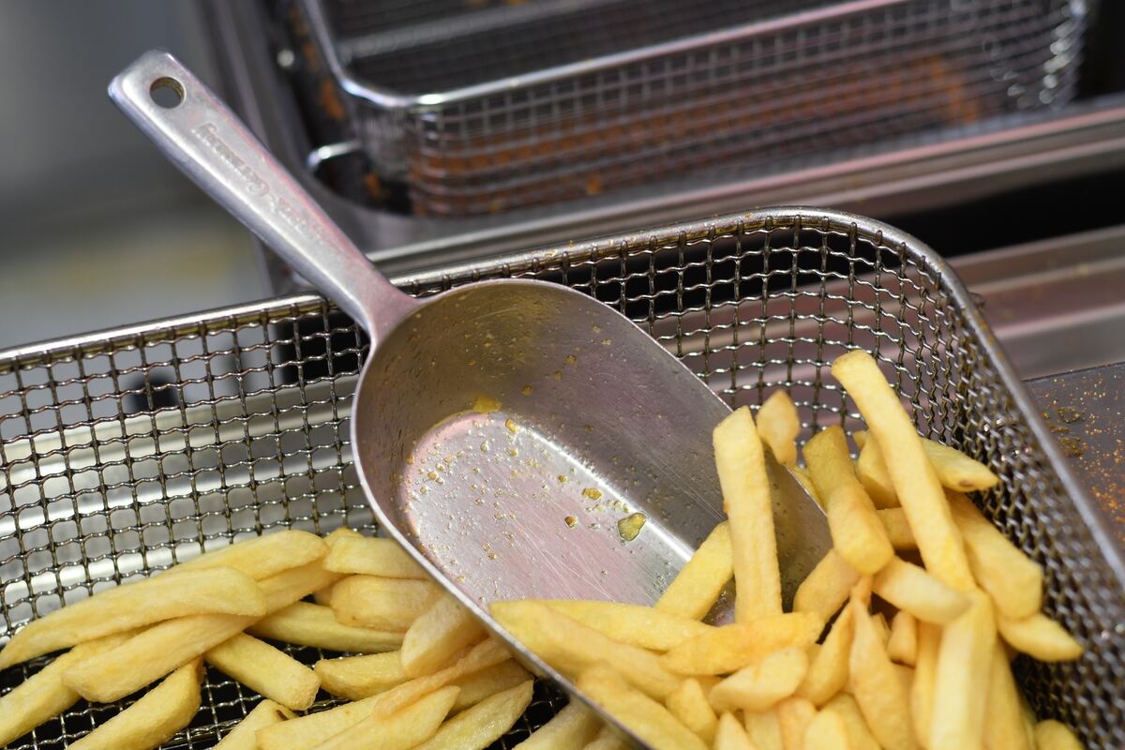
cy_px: 375
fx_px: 2344
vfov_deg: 18.2
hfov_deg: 27.0
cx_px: 562
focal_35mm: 75
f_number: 2.8
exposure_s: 1/80
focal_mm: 50
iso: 400
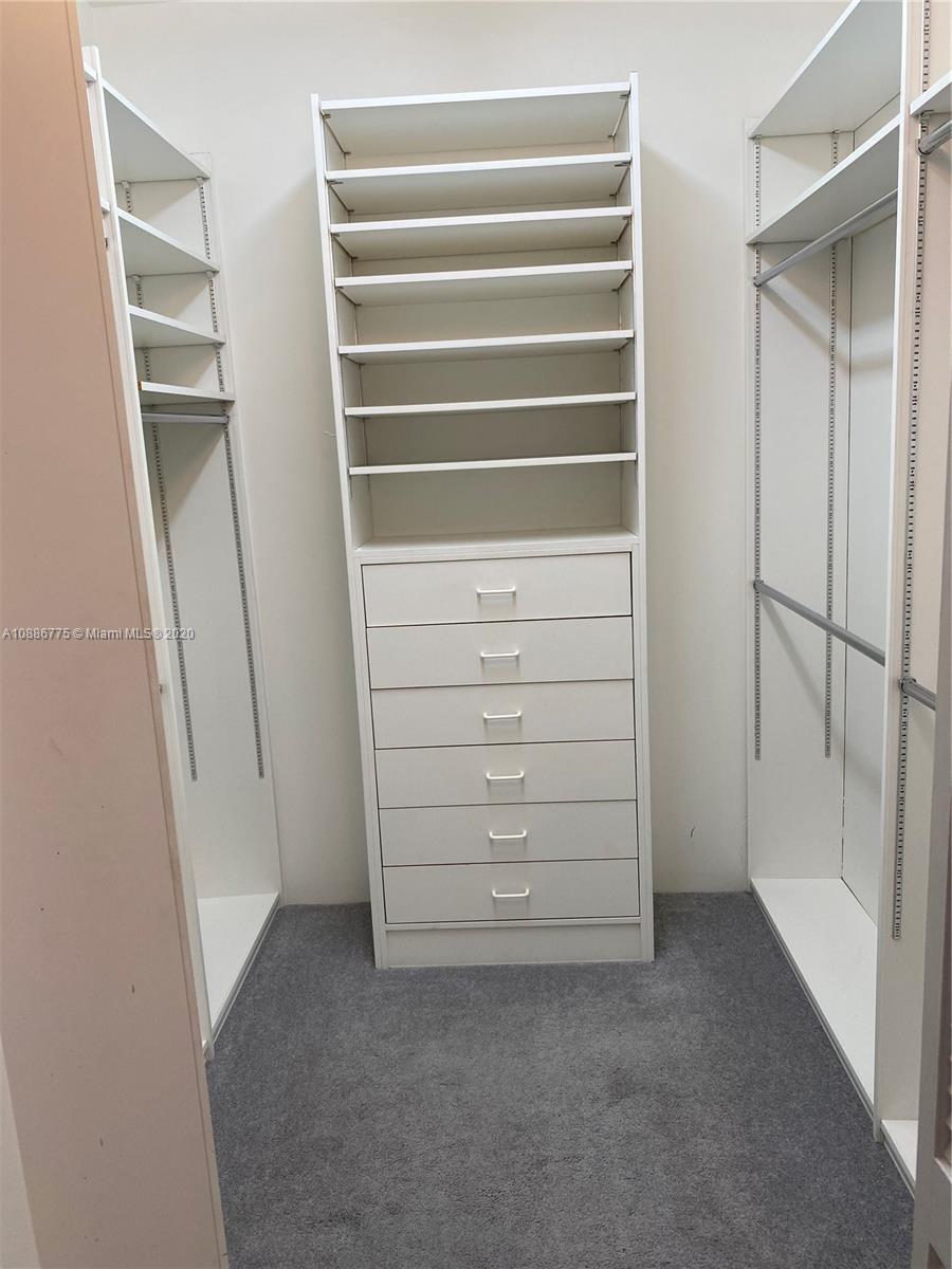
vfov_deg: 67.3
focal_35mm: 26
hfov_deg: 53.1
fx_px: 953
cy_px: 634
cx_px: 476
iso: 80
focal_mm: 4.25
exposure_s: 1/120
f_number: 1.8
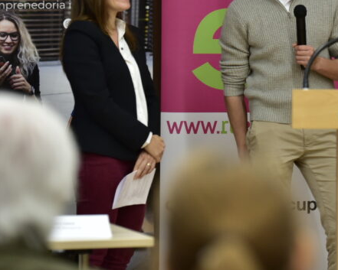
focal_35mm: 253
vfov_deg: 6.1
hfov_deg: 7.6
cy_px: 15
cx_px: 280
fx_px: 2531
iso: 500
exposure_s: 1/200
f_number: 2.8
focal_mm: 116
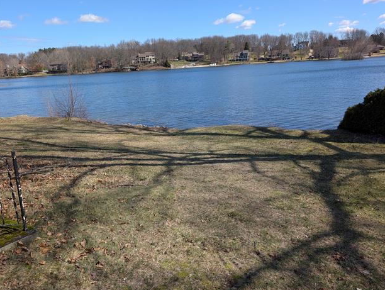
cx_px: 197
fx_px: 278
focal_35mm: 25
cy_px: 147
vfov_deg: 55.0
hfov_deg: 69.3
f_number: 1.68
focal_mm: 6.9
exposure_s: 1/912
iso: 21
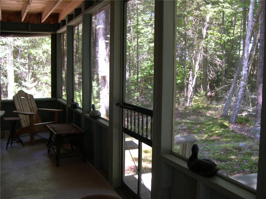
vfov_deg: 37.7
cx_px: 133
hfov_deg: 49.0
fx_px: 292
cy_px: 100
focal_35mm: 38
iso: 100
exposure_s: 1/35.2
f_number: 2.8
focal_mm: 8
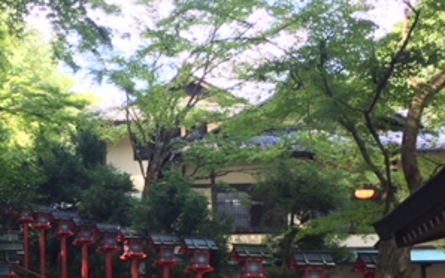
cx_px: 127
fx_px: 800
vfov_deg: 19.0
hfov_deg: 30.7
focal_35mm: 66
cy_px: 291
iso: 32
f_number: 2.2
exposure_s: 1/60
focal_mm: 4.15
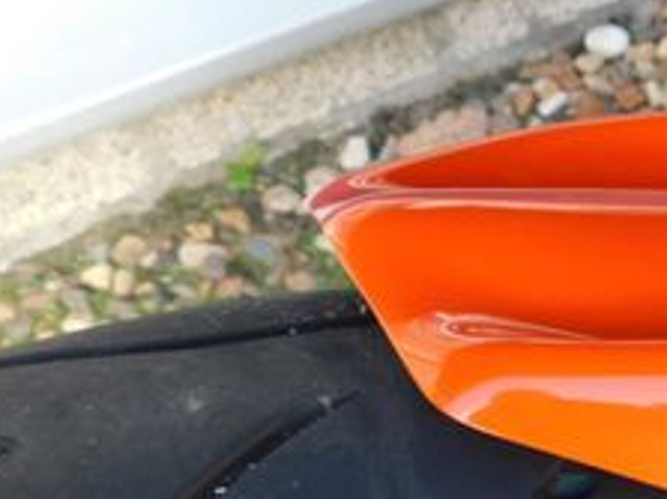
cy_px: 505
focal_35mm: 86
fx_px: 1656
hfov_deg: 20.2
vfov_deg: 16.8
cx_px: 939
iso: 125
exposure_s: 1/100
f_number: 3.2
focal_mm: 5.3
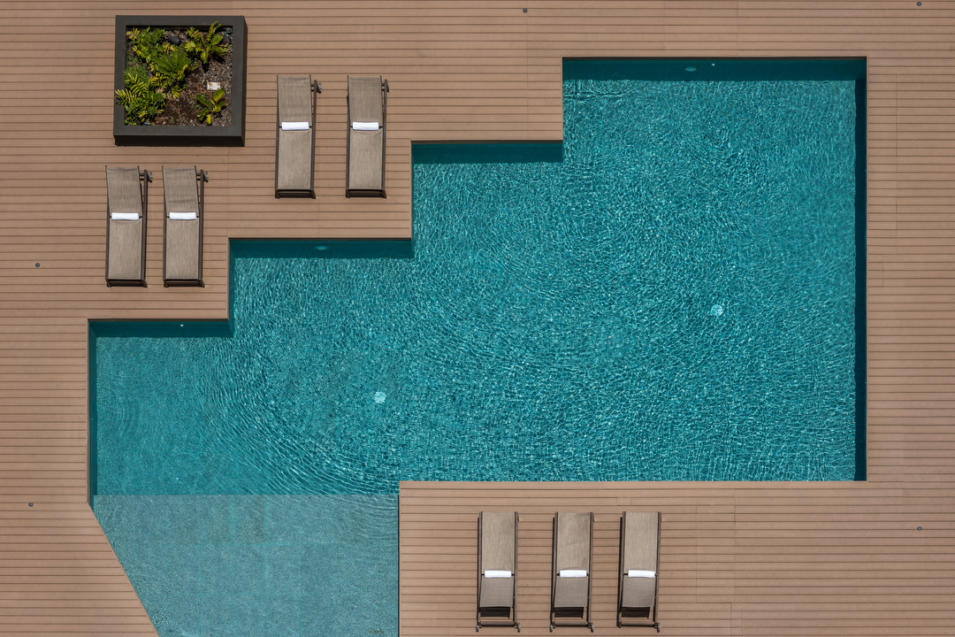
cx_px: 478
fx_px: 2918
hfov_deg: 18.6
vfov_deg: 12.5
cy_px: 318
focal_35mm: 110
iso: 100
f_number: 11
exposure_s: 1/160
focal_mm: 110
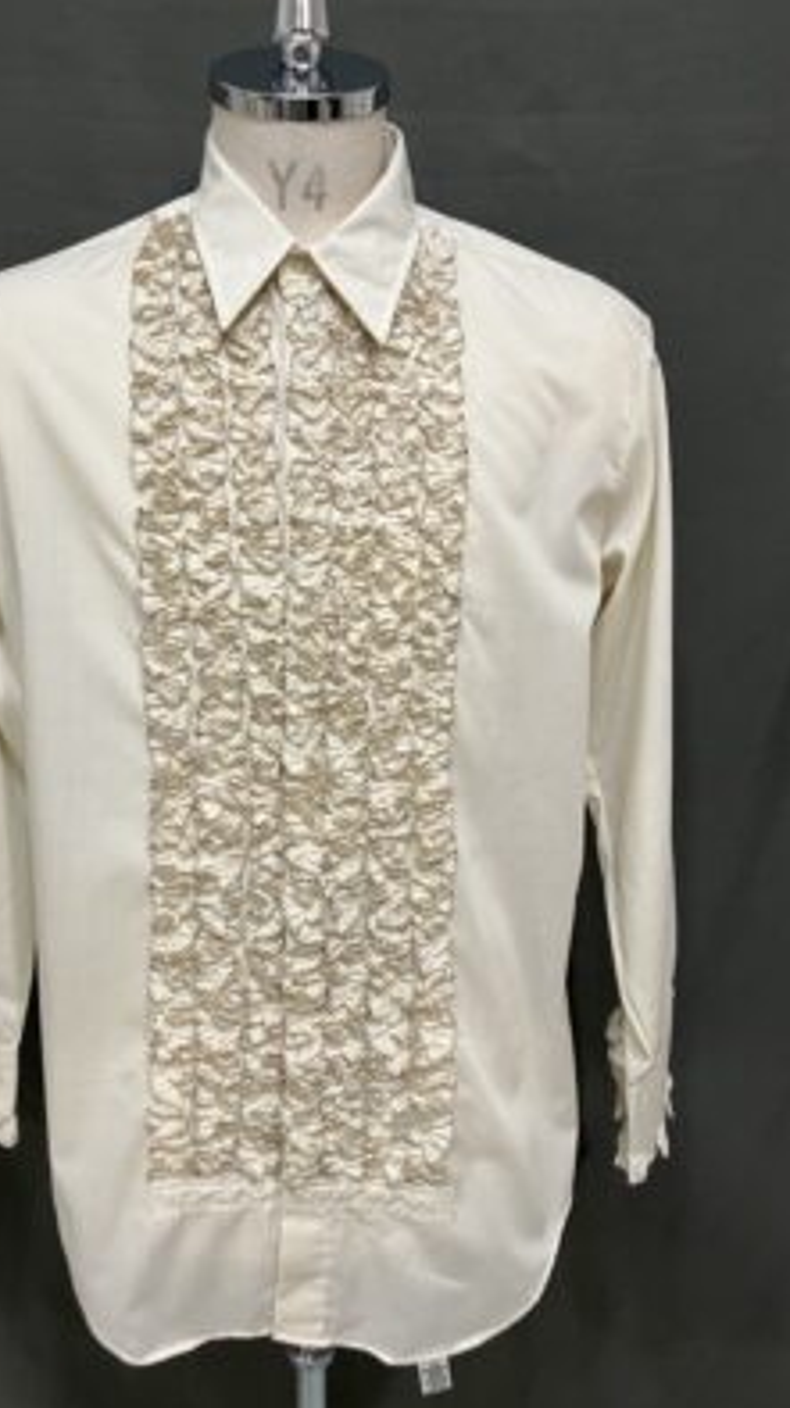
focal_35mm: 31
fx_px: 1157
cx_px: 307
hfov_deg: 37.5
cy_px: 711
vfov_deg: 62.7
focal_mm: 3.99
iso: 125
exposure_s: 1/50
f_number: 1.8
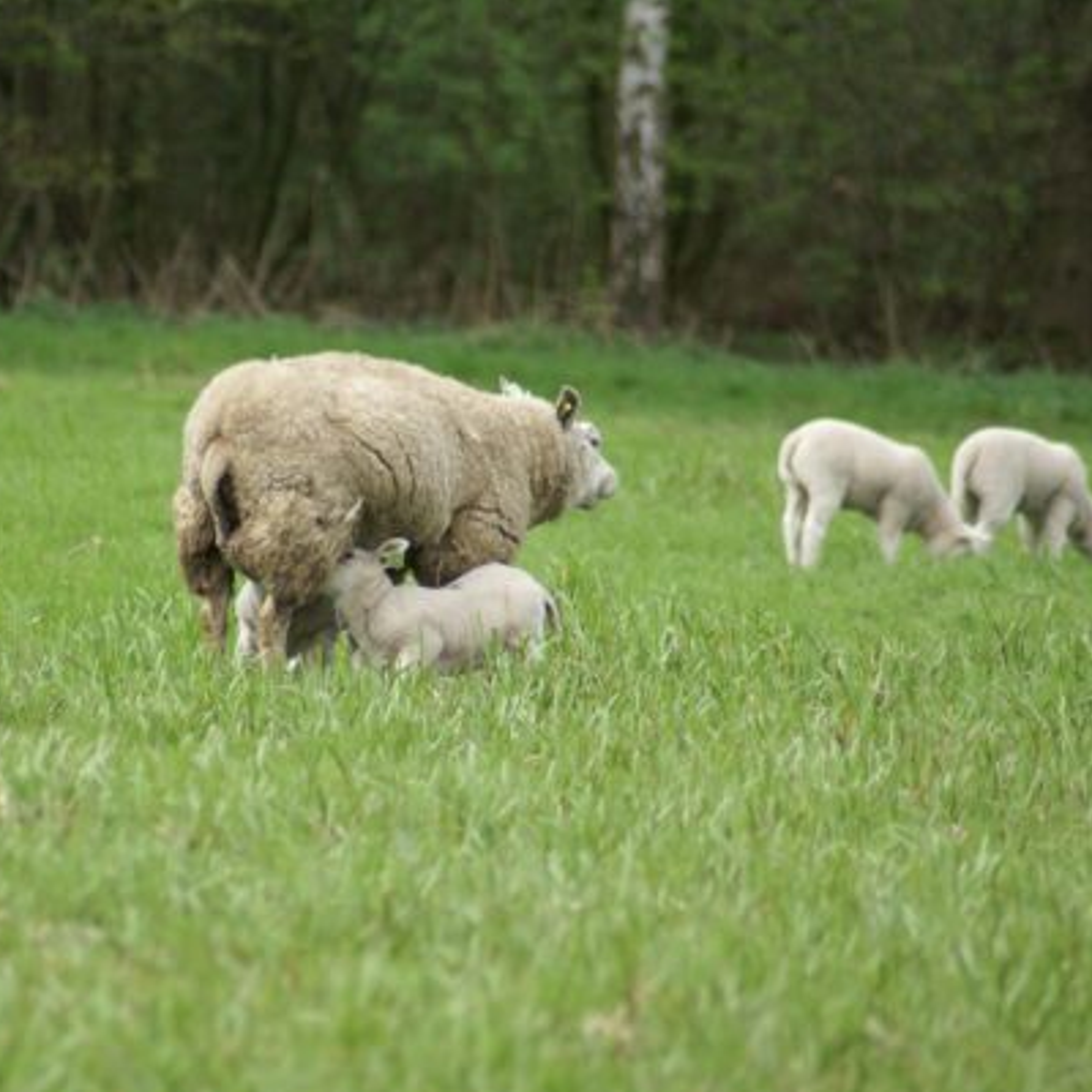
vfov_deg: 4.0
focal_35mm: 441
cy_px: 546
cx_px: 385
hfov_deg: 4.0
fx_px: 15739
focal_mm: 230
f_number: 5
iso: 125
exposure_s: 1/400
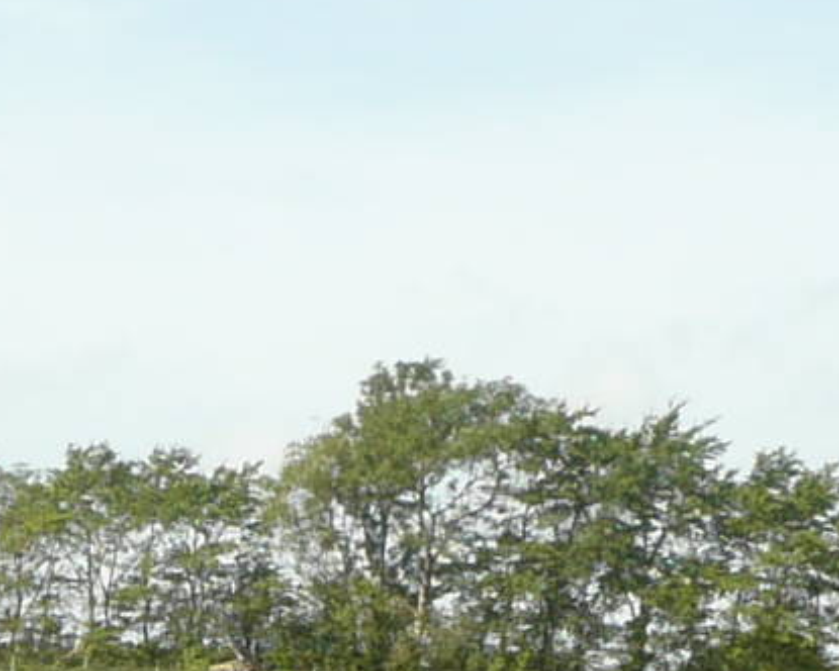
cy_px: 1118
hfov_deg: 12.0
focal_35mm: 158
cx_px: -89
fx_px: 3923
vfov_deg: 9.4
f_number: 3.3
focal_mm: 4.6
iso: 100
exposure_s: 1/640
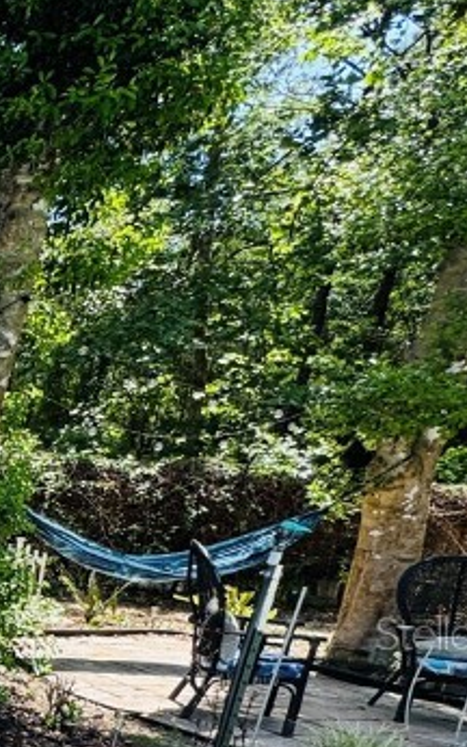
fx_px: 895
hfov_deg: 17.5
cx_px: -528
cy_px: 632
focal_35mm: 44
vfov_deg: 42.5
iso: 40
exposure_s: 1/368
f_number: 2.2
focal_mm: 2.22
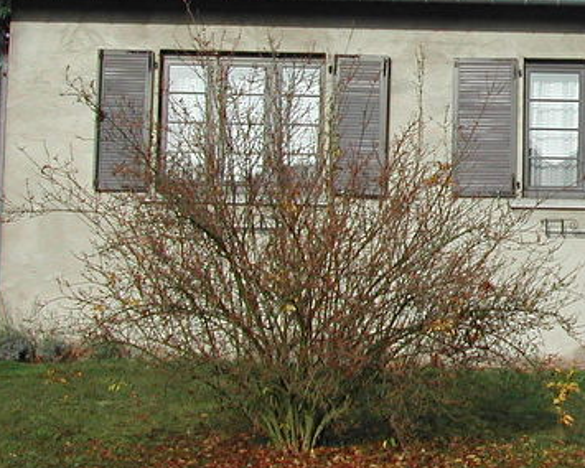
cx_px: 722
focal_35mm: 107
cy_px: 81
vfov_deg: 14.3
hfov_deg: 17.1
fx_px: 1853
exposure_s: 1/232
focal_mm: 8
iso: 100
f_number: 7.6
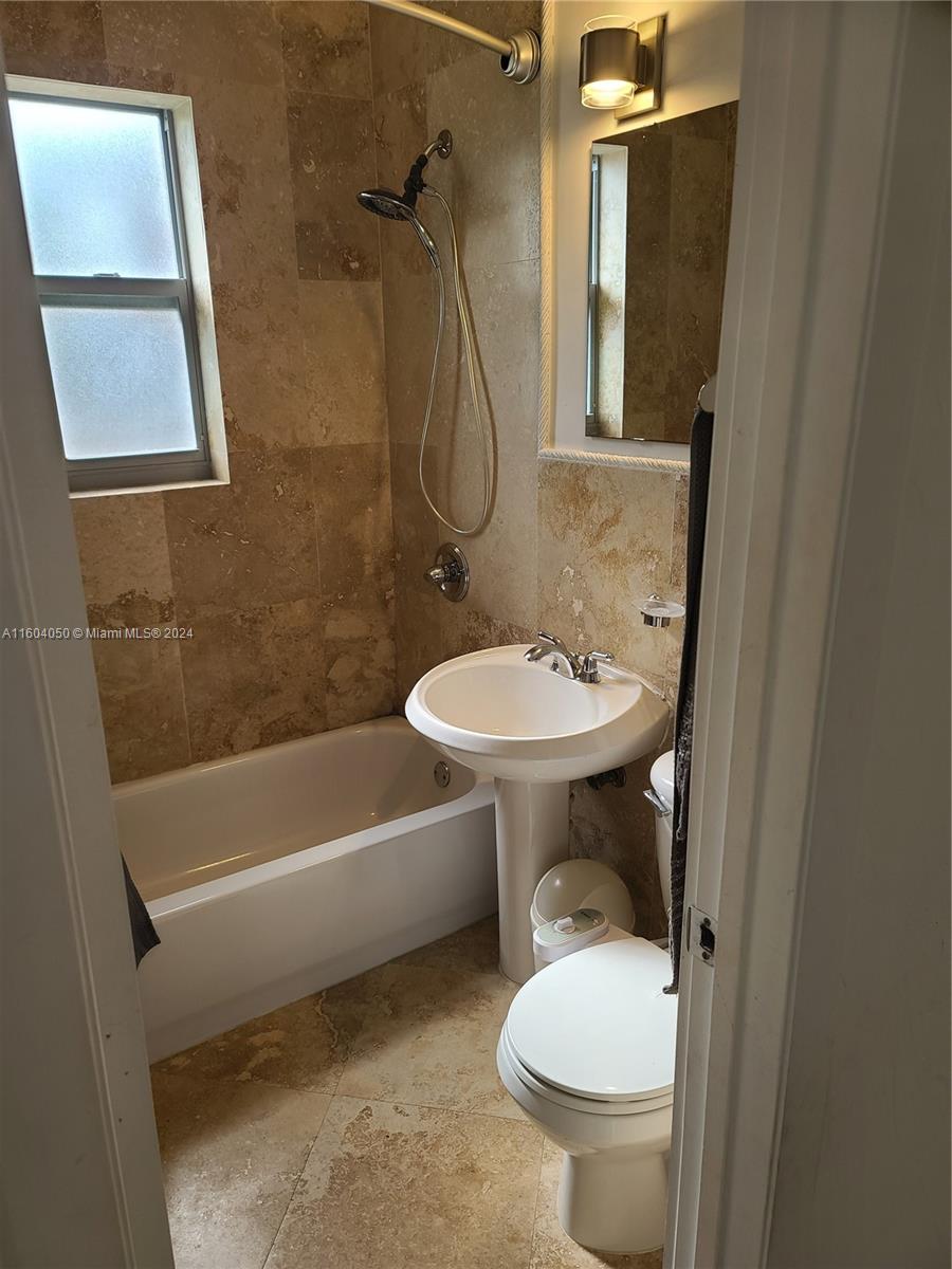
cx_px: 476
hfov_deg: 54.9
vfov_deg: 69.4
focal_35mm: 25
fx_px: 917
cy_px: 634
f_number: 1.8
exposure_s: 1/59
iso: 50
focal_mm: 7
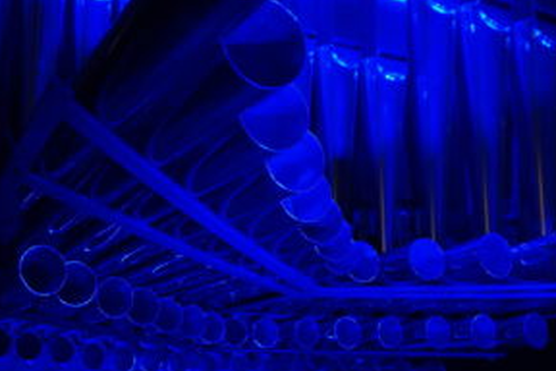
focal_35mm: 78
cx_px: 342
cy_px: 119
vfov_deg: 17.4
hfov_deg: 25.9
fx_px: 1205
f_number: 5
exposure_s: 1/60
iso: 6400
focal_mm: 30
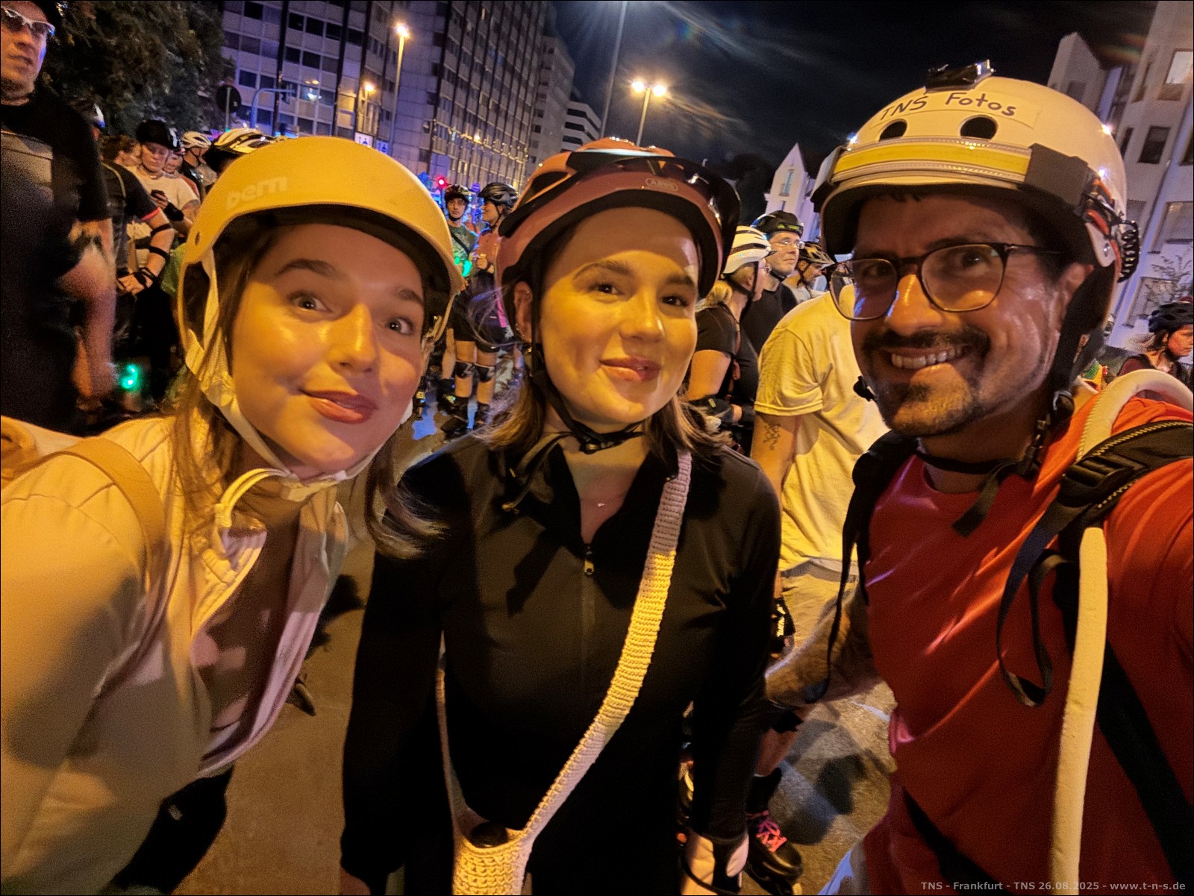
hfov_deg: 73.9
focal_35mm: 23
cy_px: 448
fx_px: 794
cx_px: 597
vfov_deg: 58.9
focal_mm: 2.69
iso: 640
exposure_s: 1/8
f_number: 1.9
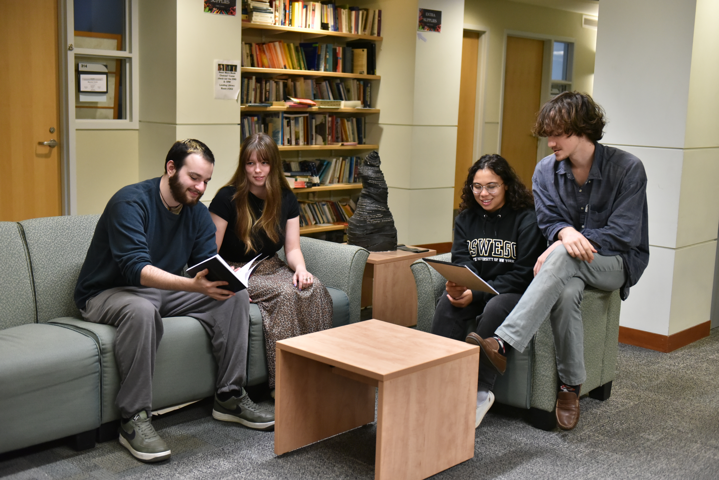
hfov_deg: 43.6
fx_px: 899
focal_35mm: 45
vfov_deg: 29.9
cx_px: 360
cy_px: 240
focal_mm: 45
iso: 2500
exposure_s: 1/180
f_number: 3.3
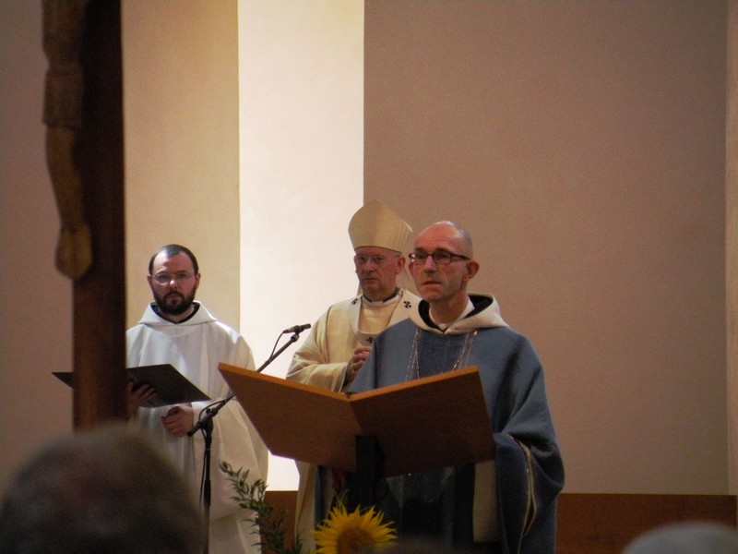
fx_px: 10361
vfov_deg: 3.1
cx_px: 369
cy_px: 277
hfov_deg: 4.1
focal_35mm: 486
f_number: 4.5
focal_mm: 84.2
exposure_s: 1/135
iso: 400
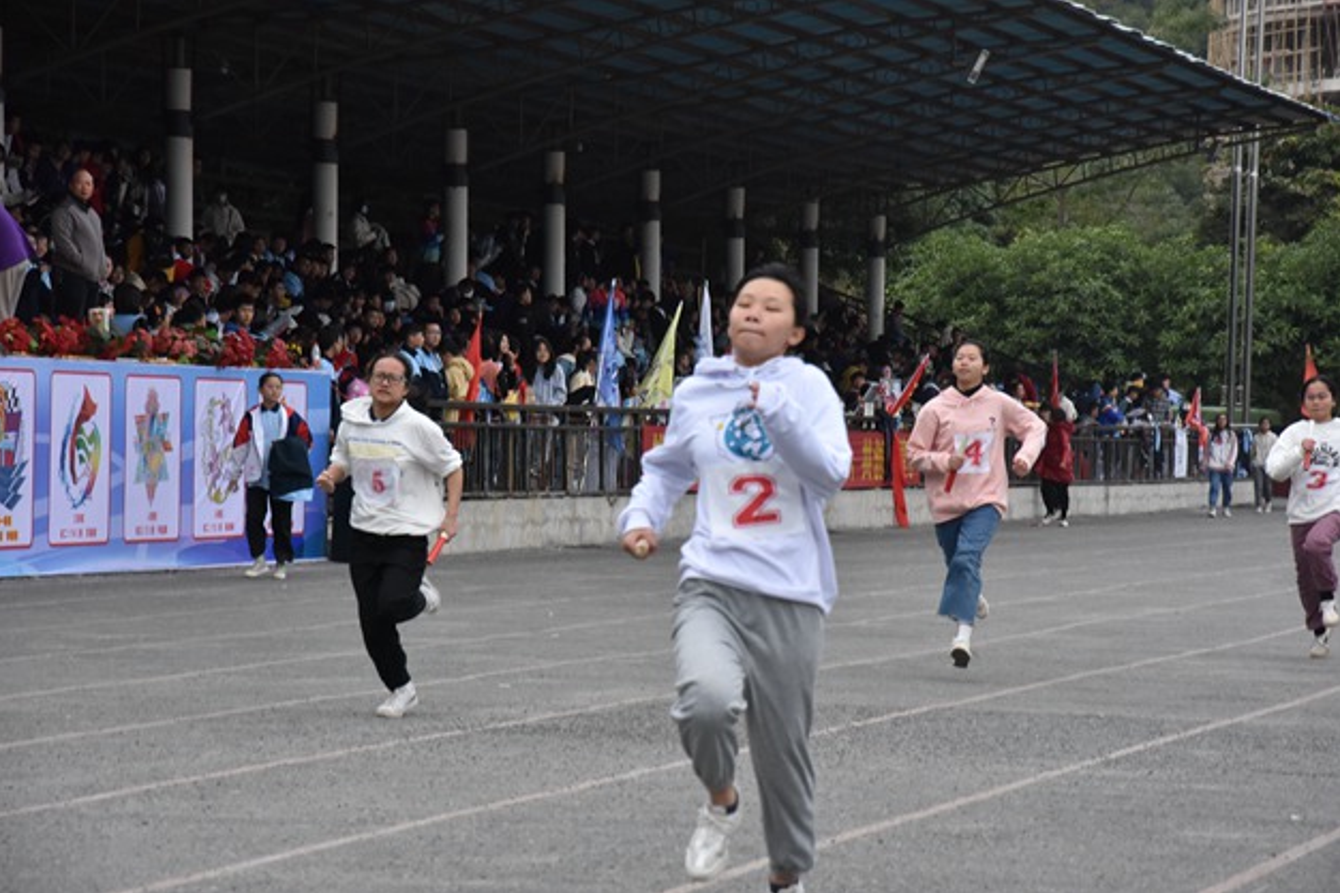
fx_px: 5898
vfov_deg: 8.7
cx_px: 670
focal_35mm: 159
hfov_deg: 13.0
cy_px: 448
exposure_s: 1/1250
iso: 1000
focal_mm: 105
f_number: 9
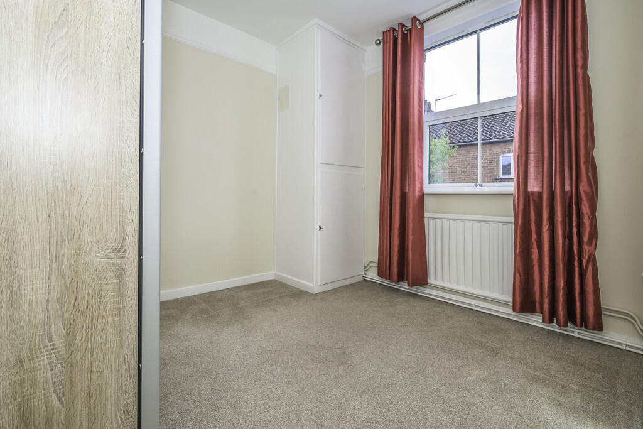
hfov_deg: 95.0
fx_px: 295
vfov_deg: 72.1
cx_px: 322
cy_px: 214
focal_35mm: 16
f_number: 9
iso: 400
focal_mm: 16.5
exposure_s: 1/125
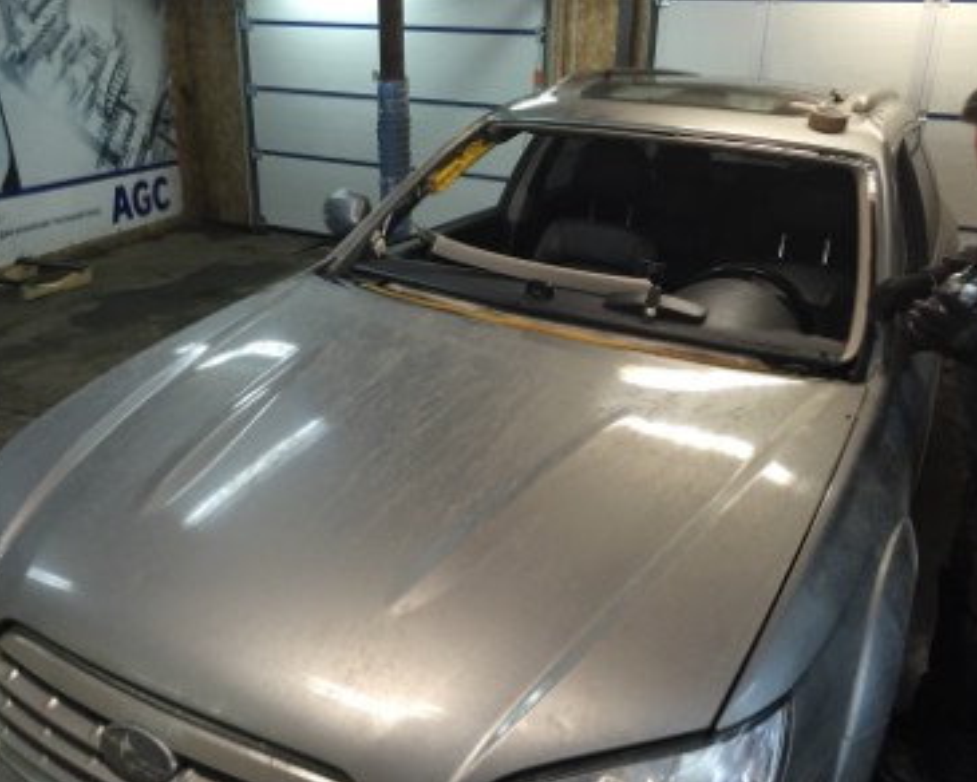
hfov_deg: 57.1
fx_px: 896
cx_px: 517
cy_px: 399
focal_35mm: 31
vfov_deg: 47.1
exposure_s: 1/33
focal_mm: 4.15
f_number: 2.2
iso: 160
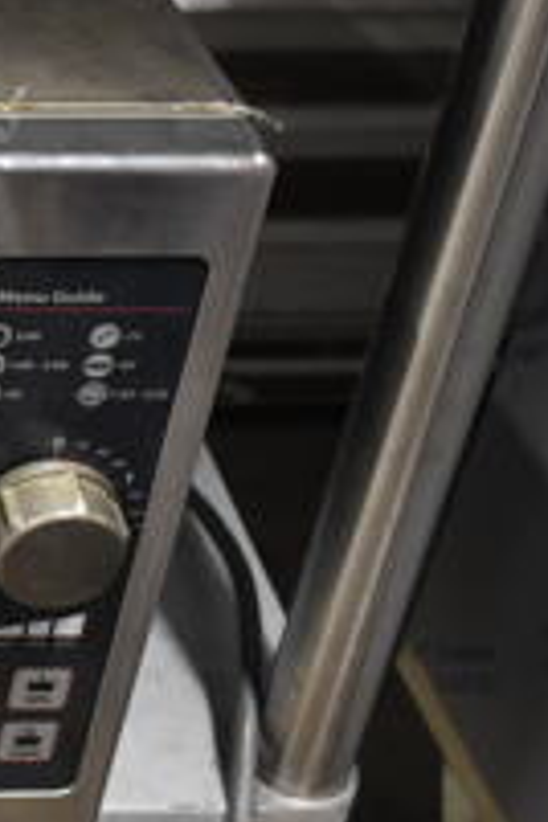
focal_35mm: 82
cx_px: -548
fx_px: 1872
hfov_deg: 14.0
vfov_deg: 24.7
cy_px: 290
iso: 1600
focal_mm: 18
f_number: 3.5
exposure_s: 1/30
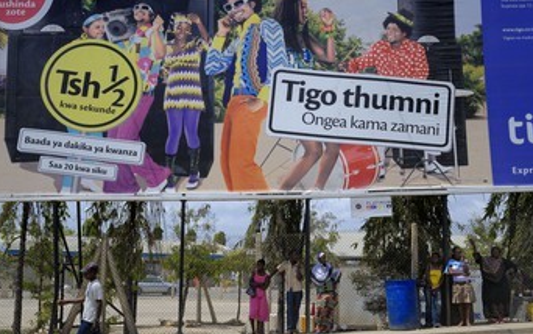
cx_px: 268
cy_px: 167
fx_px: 581
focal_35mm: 40
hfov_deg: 49.3
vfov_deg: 32.0
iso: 200
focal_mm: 32
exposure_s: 1/200
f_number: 13
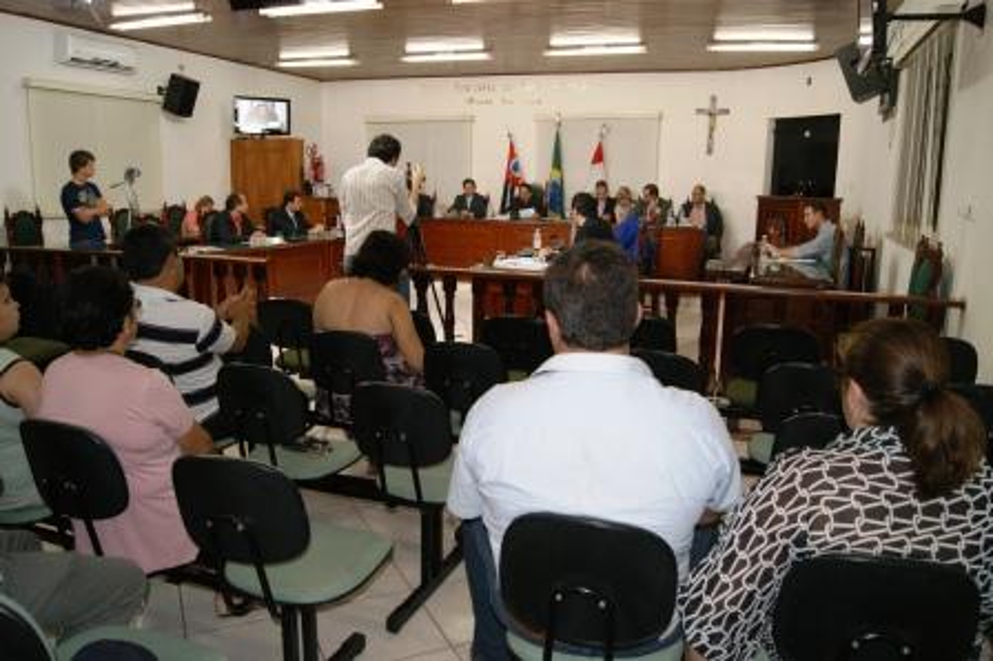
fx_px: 744
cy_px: 330
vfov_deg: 47.9
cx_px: 496
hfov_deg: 67.4
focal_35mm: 27
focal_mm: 18
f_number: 5.6
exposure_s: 1/60
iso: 400
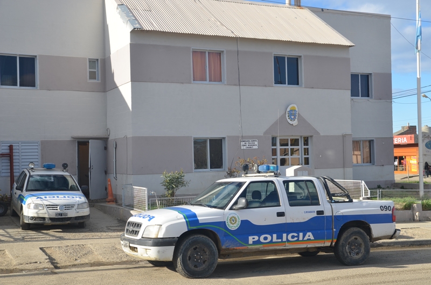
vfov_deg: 26.4
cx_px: 216
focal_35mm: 51
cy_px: 142
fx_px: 609
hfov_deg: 39.0
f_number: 8
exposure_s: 1/250
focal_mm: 34
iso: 110
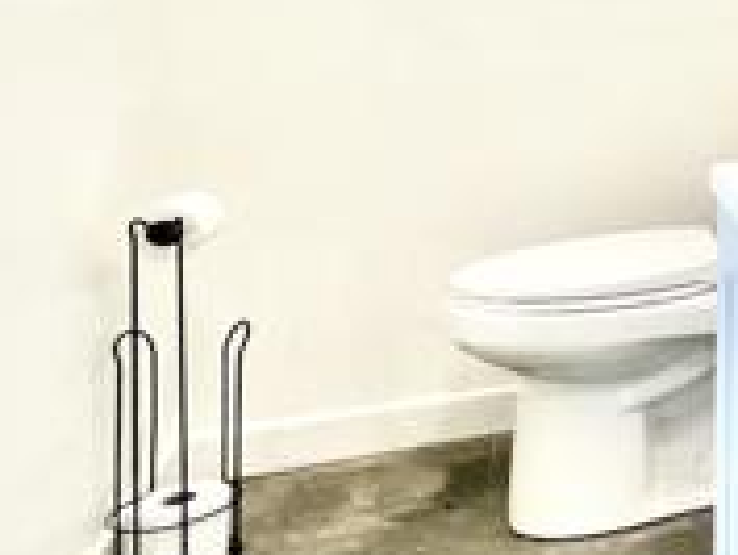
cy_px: 17
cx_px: 1184
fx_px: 1003
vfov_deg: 29.2
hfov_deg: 25.8
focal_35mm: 47
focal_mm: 1.57
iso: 80
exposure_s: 1/120
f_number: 1.8
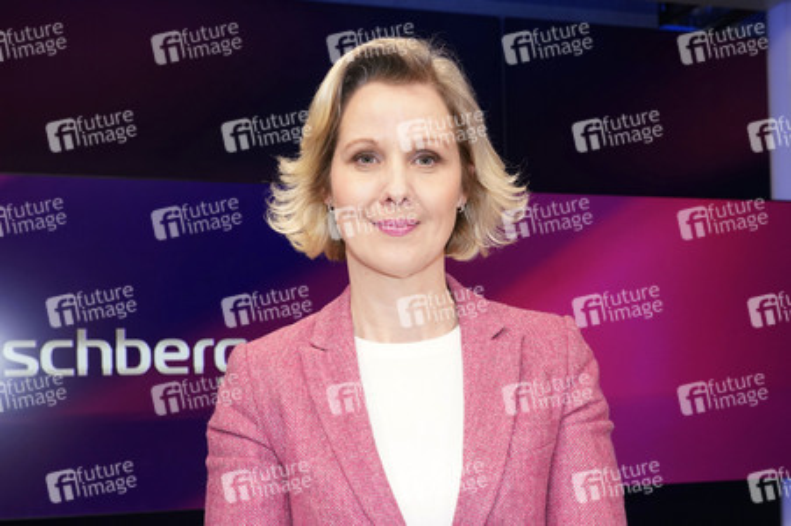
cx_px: 396
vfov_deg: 37.8
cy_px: 263
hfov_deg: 54.5
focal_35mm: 35
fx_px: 768
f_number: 5.6
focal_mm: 35
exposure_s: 1/125
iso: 2000
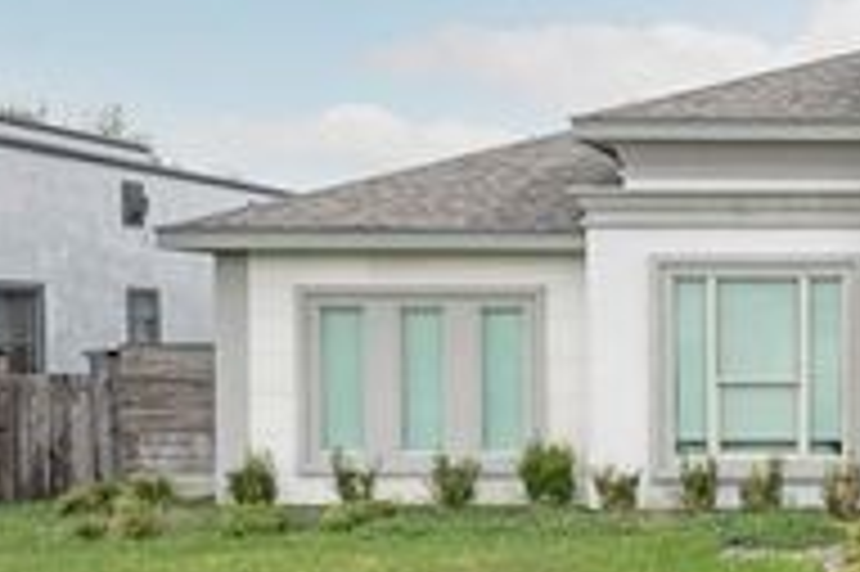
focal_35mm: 76
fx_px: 1814
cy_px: 385
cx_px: 1013
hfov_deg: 24.4
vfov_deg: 17.9
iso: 200
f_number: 8
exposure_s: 1/125
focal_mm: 29
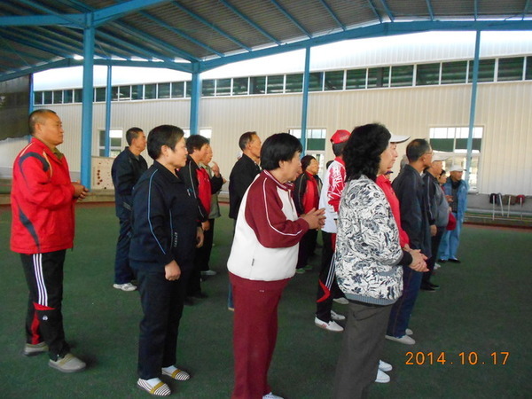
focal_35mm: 26
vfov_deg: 53.1
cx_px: 266
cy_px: 200
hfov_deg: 67.3
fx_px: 400
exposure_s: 1/125
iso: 800
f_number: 3.2
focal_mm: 4.6
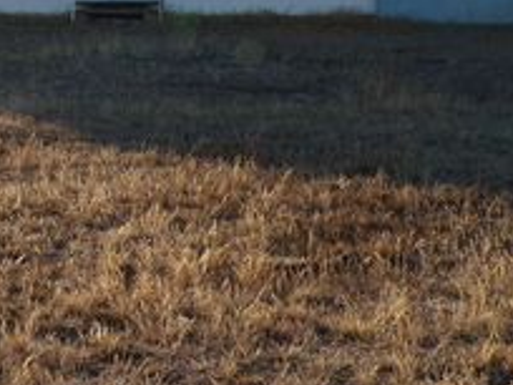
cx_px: 101
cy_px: -39
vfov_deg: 12.1
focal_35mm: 120
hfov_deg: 16.3
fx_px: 1778
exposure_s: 1/280
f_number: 5.3
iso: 100
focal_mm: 8.7
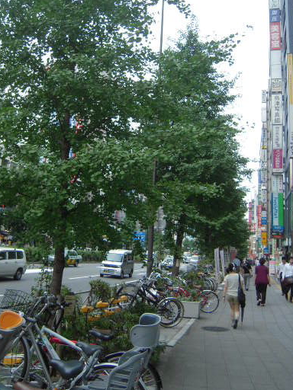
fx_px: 395
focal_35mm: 35
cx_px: 127
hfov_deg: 40.6
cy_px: 181
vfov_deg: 52.6
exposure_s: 1/250
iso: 200
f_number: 2.7
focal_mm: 5
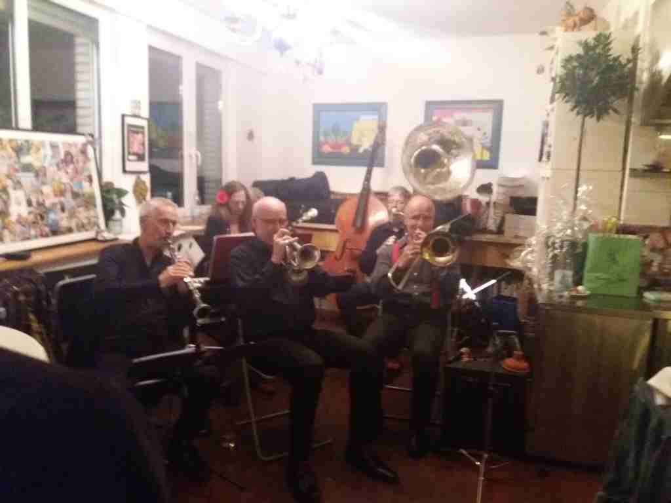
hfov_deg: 63.4
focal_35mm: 28
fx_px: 543
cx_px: 336
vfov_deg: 49.7
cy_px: 252
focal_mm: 3.7
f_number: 1.9
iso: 1000
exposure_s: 1/17
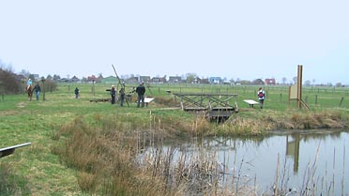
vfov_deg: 28.3
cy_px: 114
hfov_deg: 48.4
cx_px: 176
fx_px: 389
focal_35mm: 42
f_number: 4
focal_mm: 6.3
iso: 64
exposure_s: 1/400
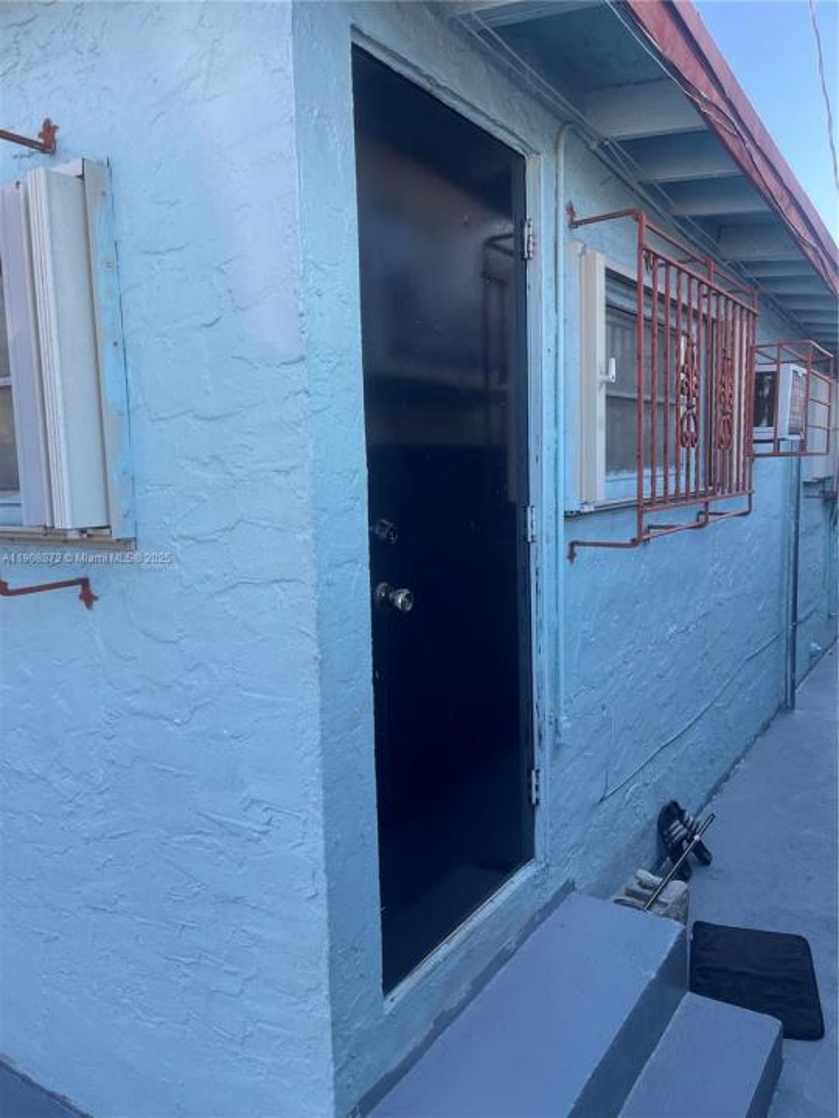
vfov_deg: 69.4
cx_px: 420
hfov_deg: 54.9
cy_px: 559
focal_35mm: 25
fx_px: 808
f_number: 1.6
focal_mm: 5.1
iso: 32
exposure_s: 1/410
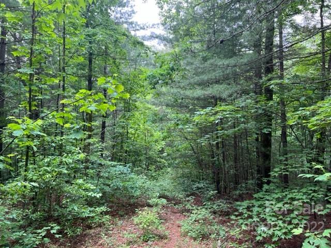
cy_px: 124
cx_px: 166
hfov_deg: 67.3
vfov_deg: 53.1
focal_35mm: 26
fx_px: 249
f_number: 1.5
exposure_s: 1/139
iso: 64
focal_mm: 5.7
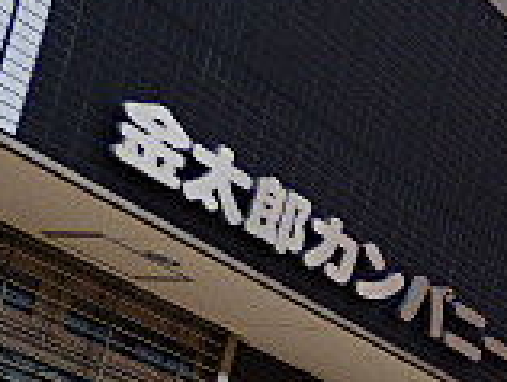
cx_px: 812
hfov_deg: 20.0
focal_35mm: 81
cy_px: 722
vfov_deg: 15.3
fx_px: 1188
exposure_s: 1/1300
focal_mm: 3.58
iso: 100
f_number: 2.8
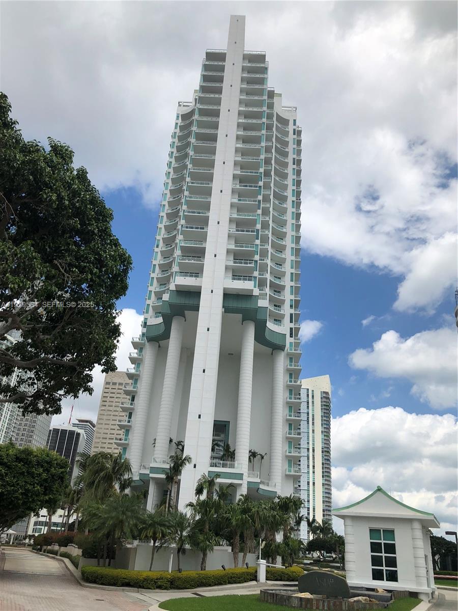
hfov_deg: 49.7
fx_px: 494
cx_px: 229
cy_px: 306
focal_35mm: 28
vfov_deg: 63.4
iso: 20
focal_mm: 4
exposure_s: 1/4049
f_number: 1.8
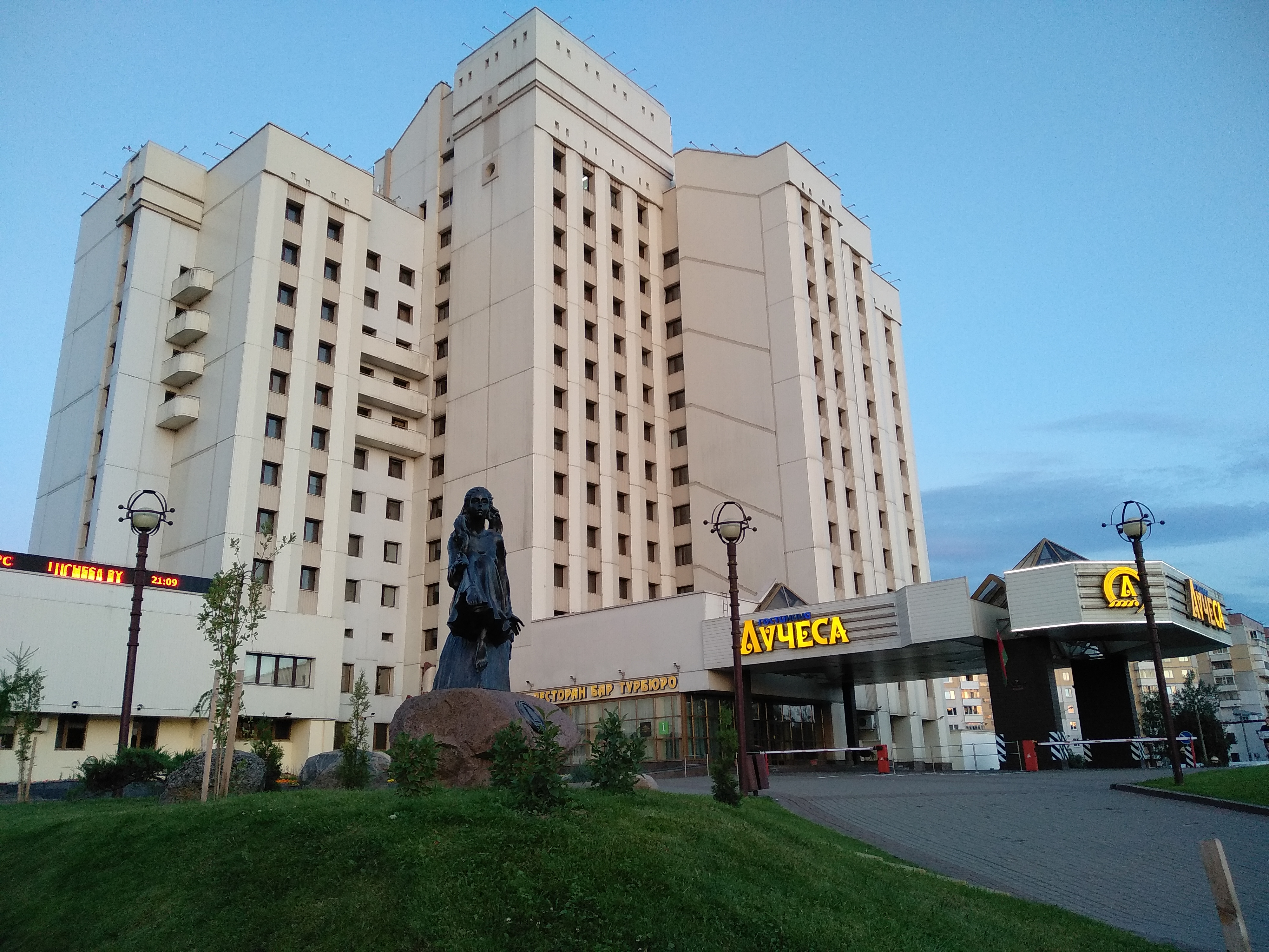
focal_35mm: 26
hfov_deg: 67.3
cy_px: 476
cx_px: 634
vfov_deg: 53.1
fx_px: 953
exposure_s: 1/50
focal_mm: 3.82
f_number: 2.2
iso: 320
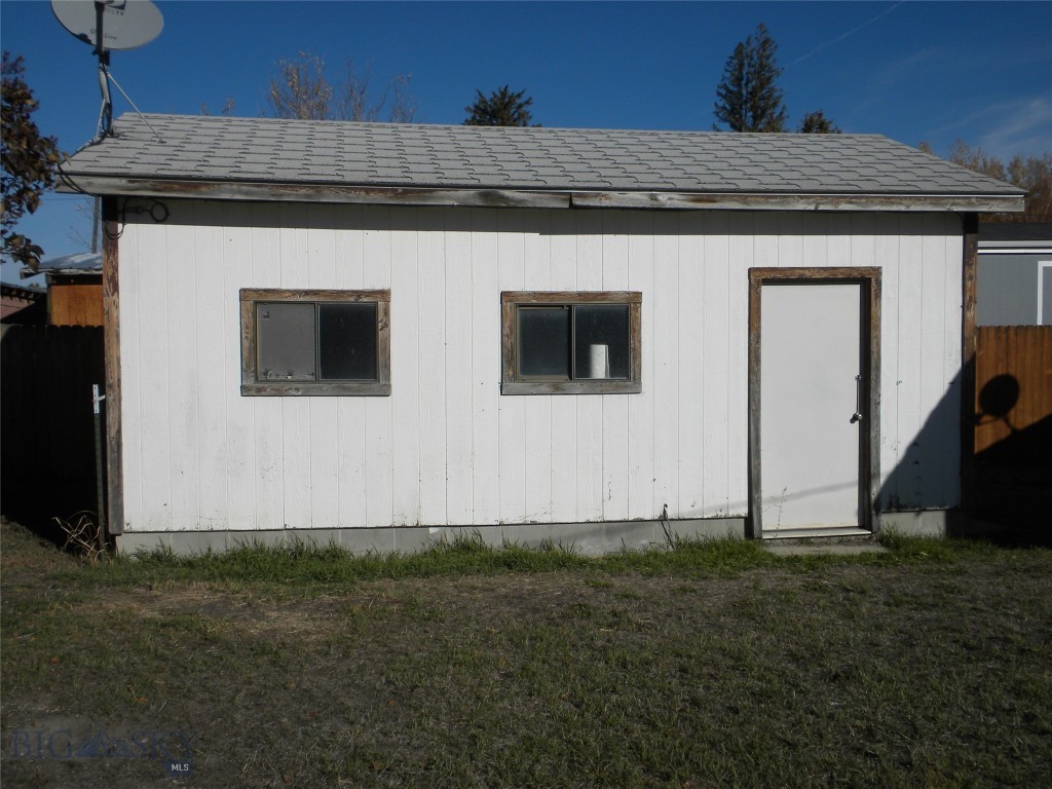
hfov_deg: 50.1
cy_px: 394
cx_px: 526
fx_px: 1124
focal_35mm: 37
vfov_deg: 38.7
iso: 64
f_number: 10
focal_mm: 6.6
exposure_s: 1/362
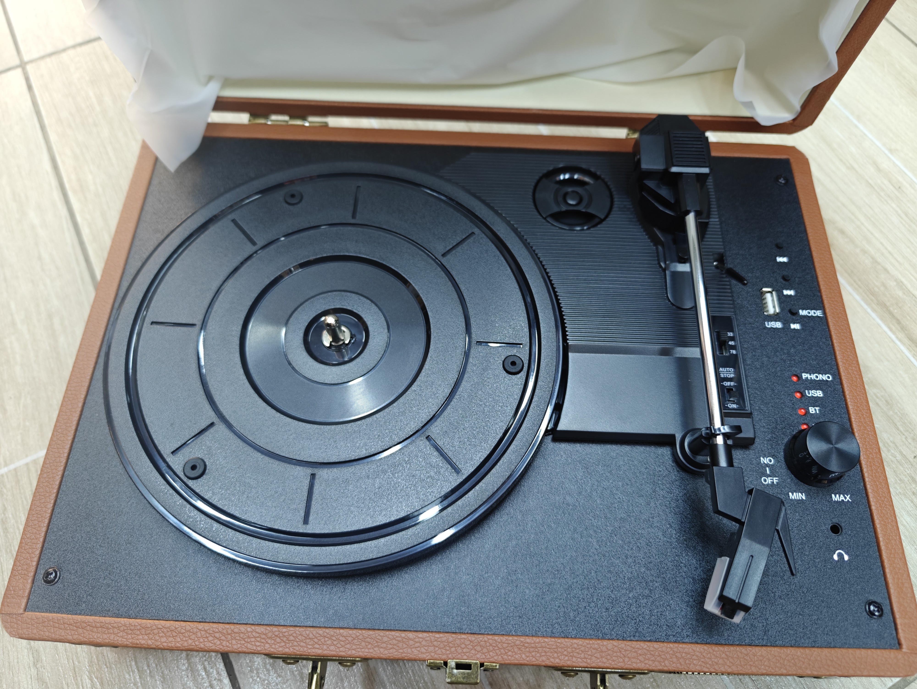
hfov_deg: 71.5
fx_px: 636
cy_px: 344
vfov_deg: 56.9
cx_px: 458
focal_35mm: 24
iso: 320
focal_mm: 6.06
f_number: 1.7
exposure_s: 1/100
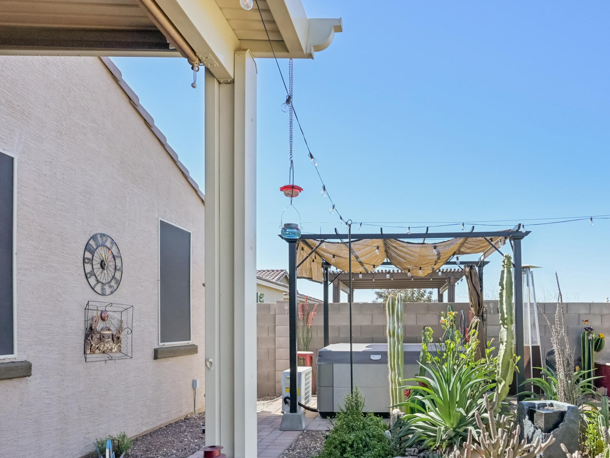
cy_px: 327
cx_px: 393
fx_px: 493
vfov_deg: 48.4
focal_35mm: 28
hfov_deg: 62.3
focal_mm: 16
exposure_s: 1/800
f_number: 8
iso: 500
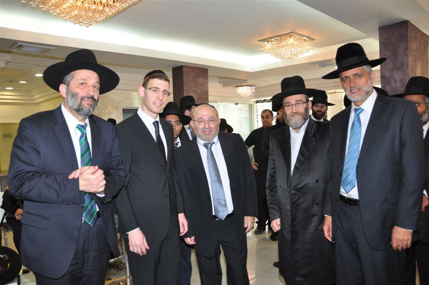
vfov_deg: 47.8
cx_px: 214
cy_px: 142
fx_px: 321
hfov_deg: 67.4
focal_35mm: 27
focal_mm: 18
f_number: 5
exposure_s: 1/60
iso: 400
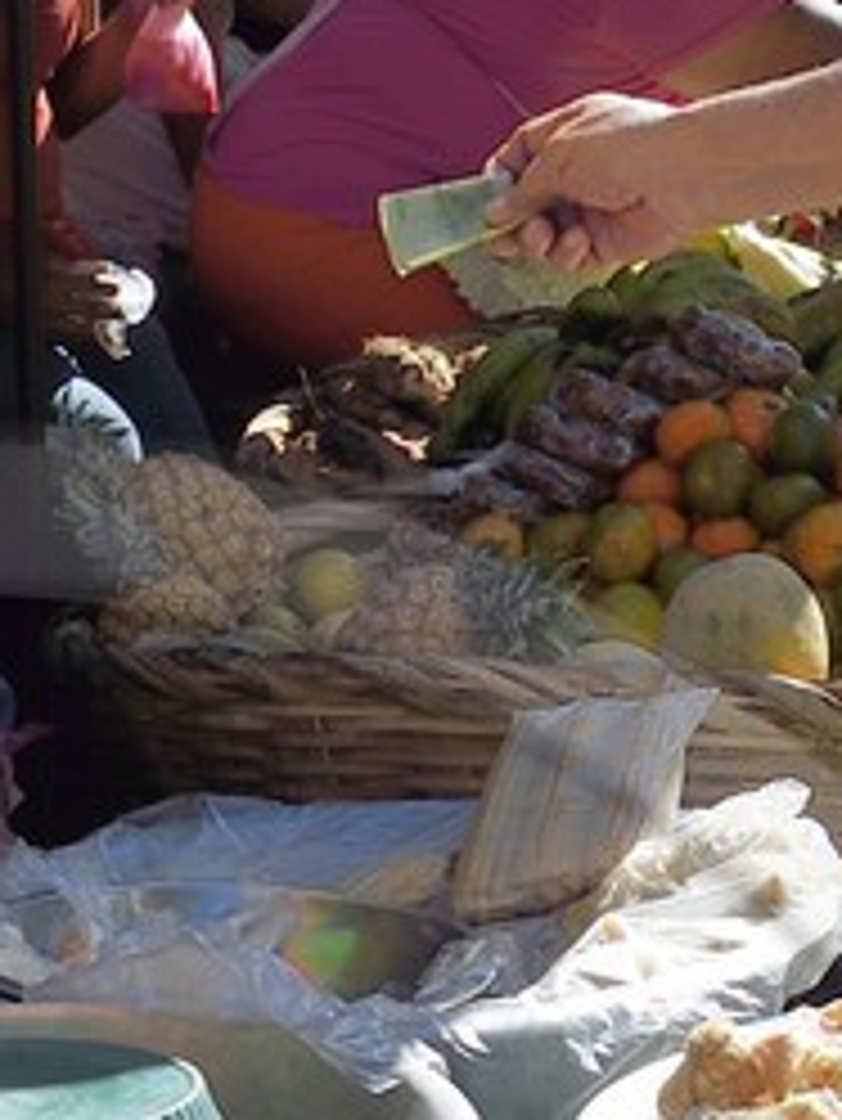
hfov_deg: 9.9
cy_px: 1840
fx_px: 4796
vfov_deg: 12.5
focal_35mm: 148
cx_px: -70
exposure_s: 1/125
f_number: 13
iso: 200
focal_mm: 24
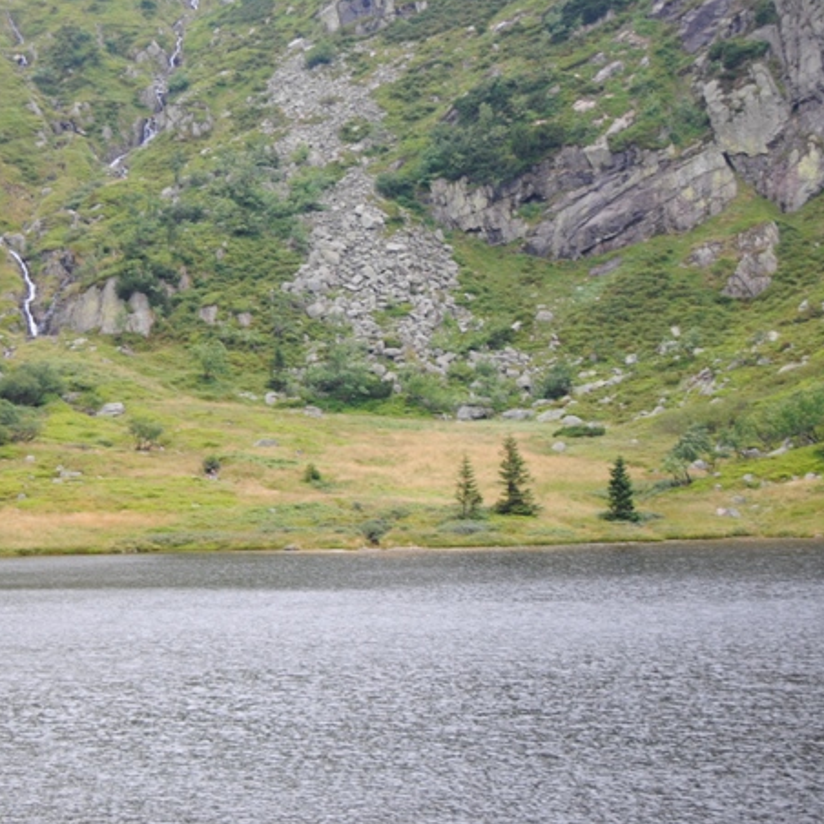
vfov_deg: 18.3
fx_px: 2558
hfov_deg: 18.2
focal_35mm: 95
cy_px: 363
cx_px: 191
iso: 200
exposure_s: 1/100
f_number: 5
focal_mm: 42
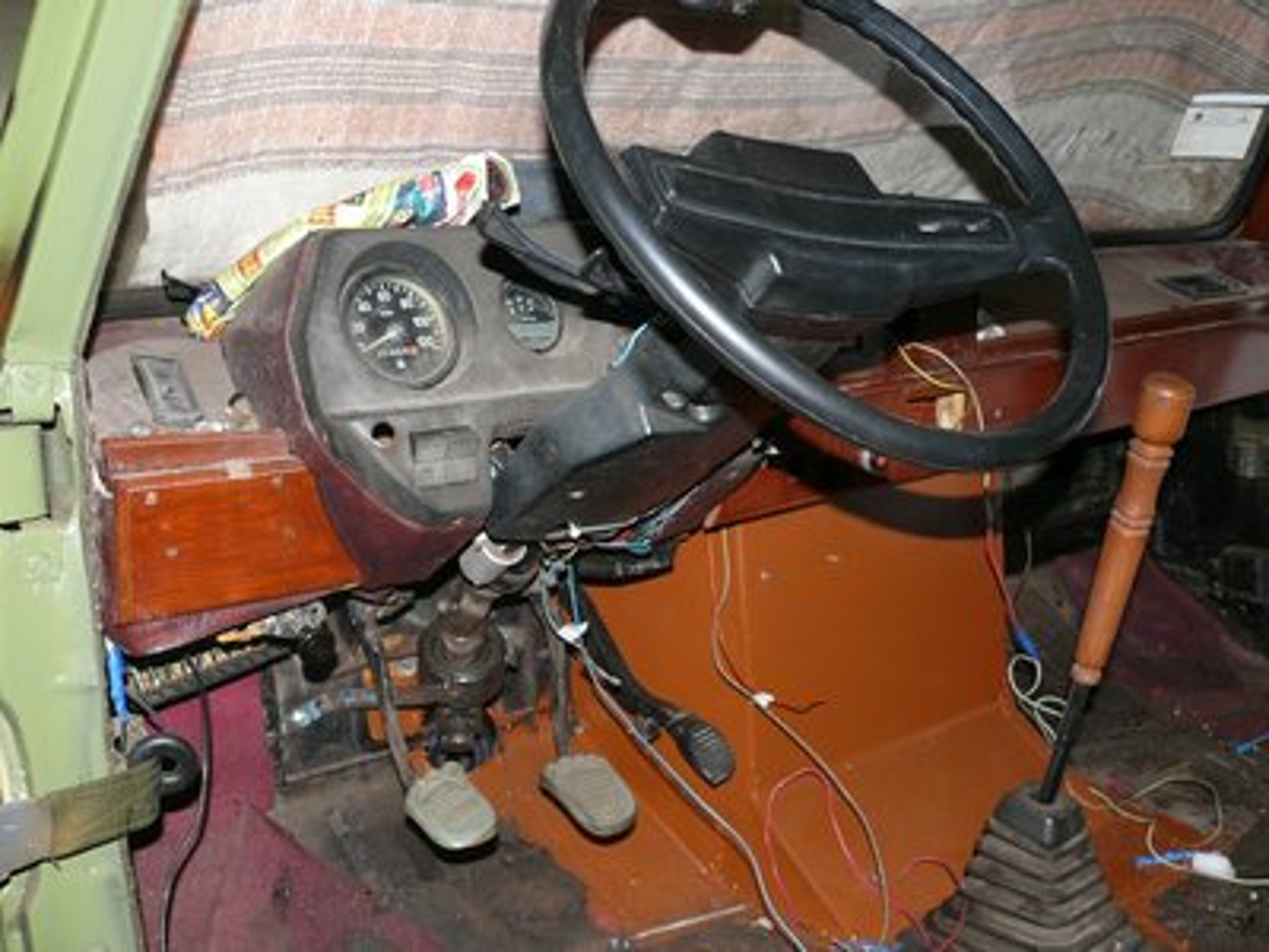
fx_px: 1356
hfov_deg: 50.1
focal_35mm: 37
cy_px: 476
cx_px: 634
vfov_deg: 38.7
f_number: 2.8
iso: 100
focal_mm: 7.8
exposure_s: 1/30
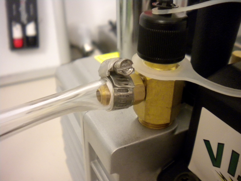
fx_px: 244
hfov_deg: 52.6
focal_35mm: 35
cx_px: 120
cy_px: 90
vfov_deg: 40.7
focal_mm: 6.3
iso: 400
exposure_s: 1/13.1
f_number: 3.1
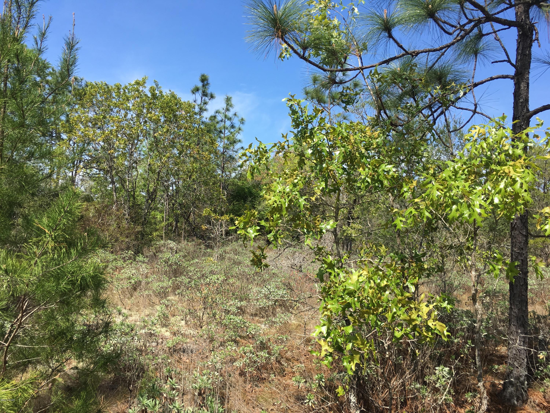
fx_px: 461
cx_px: 275
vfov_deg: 48.2
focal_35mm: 29
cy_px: 206
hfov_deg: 61.7
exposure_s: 1/1148
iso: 25
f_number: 2.2
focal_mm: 4.15
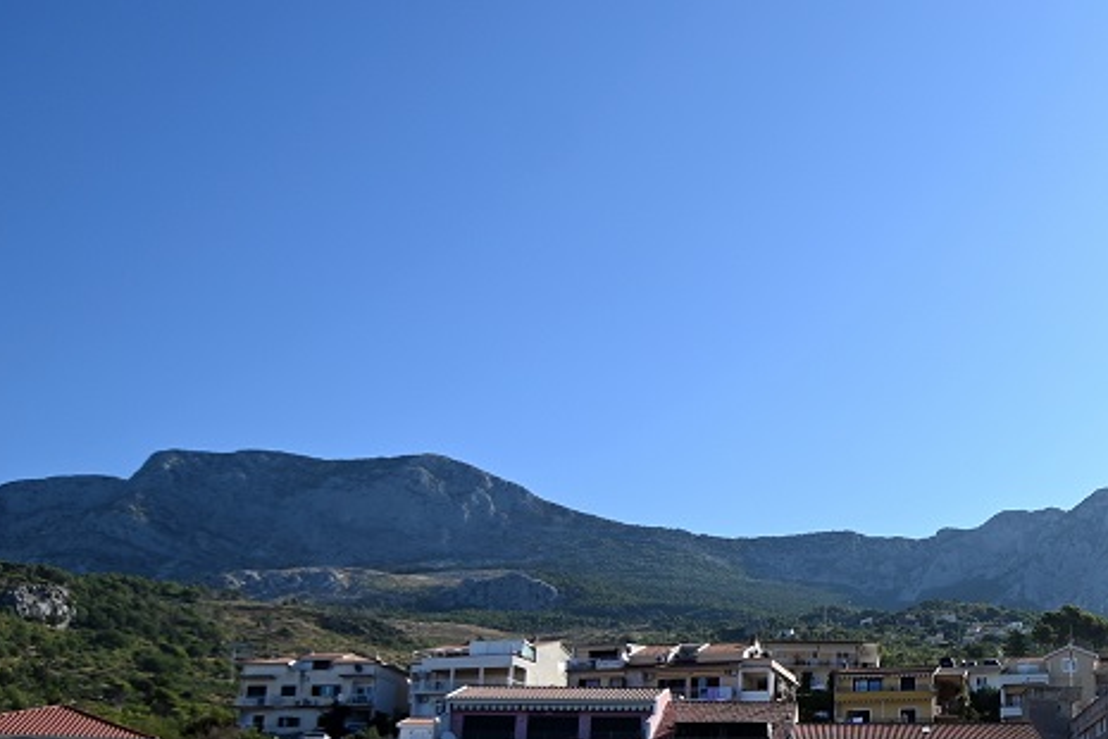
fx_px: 2185
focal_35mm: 71
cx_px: 1084
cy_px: 622
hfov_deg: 27.0
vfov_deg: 18.9
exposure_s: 1/1000
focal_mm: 22
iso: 100
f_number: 4.5
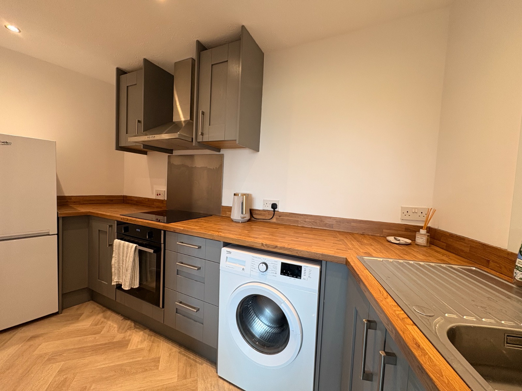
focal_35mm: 14
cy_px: 196
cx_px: 261
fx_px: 211
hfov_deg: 102.1
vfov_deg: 85.7
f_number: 2.2
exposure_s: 1/100
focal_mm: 2.22
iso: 160
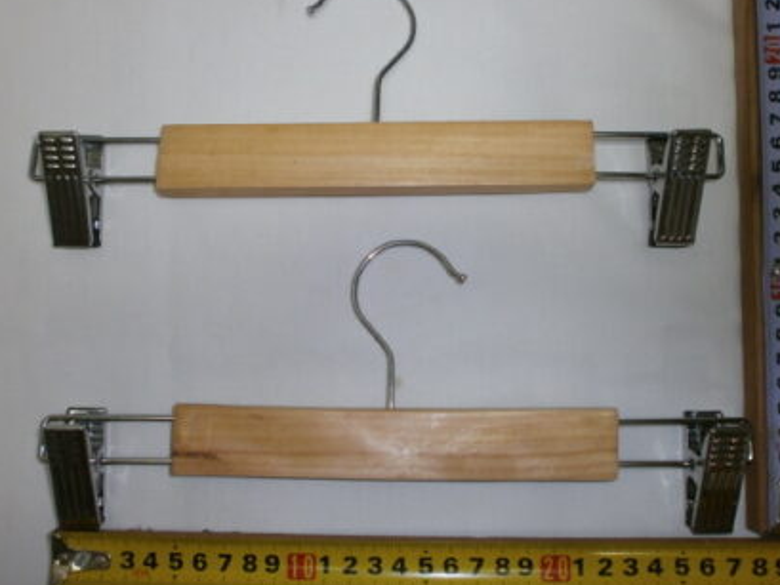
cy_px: 298
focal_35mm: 33
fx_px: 744
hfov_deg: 55.3
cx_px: 374
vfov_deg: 43.0
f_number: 2.9
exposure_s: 1/30
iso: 125
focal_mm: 4.8
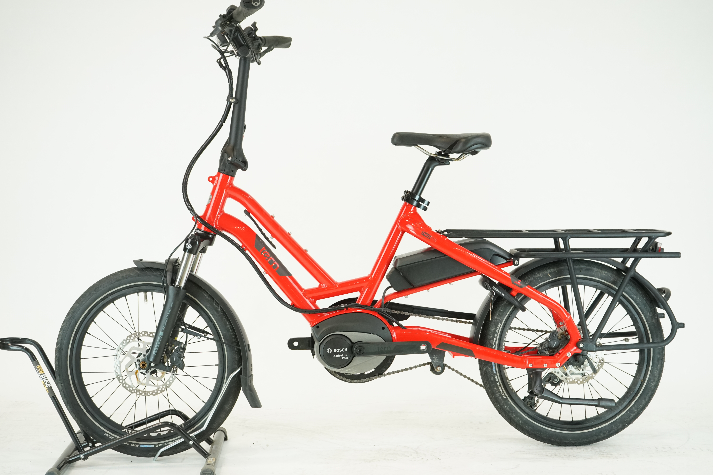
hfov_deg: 33.4
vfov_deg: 22.6
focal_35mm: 60
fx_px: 1188
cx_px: 356
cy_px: 238
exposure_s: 1/200
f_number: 6.3
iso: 2000
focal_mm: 60
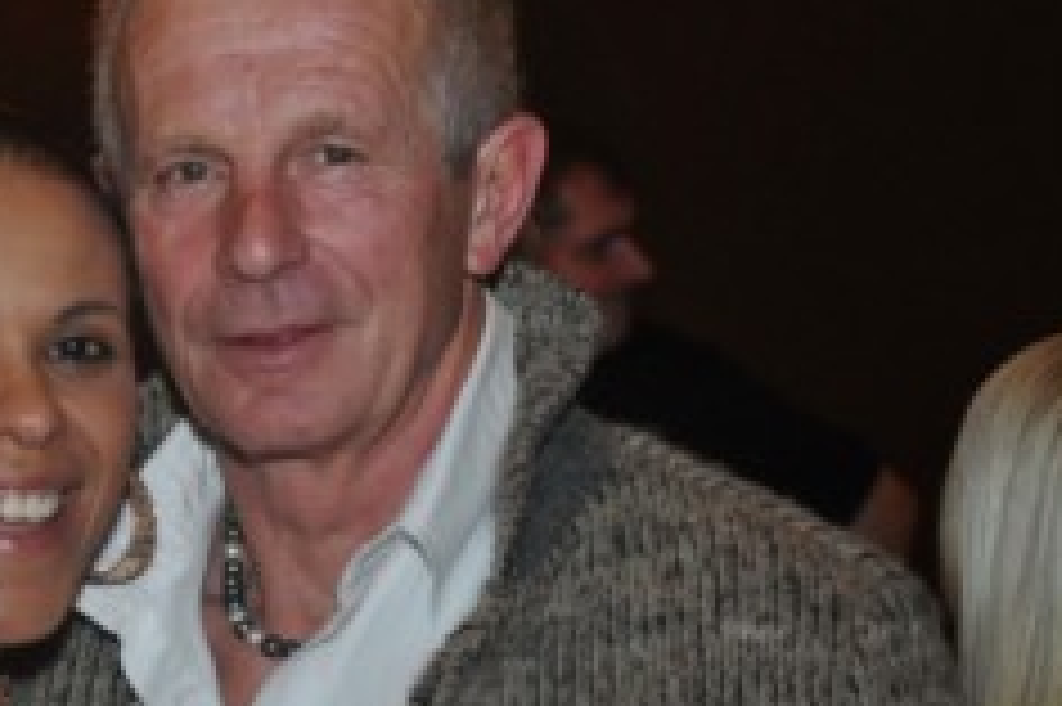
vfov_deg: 6.5
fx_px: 6190
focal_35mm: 210
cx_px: 234
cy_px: 405
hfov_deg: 9.8
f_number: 5.3
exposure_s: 1/60
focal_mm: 66
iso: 800
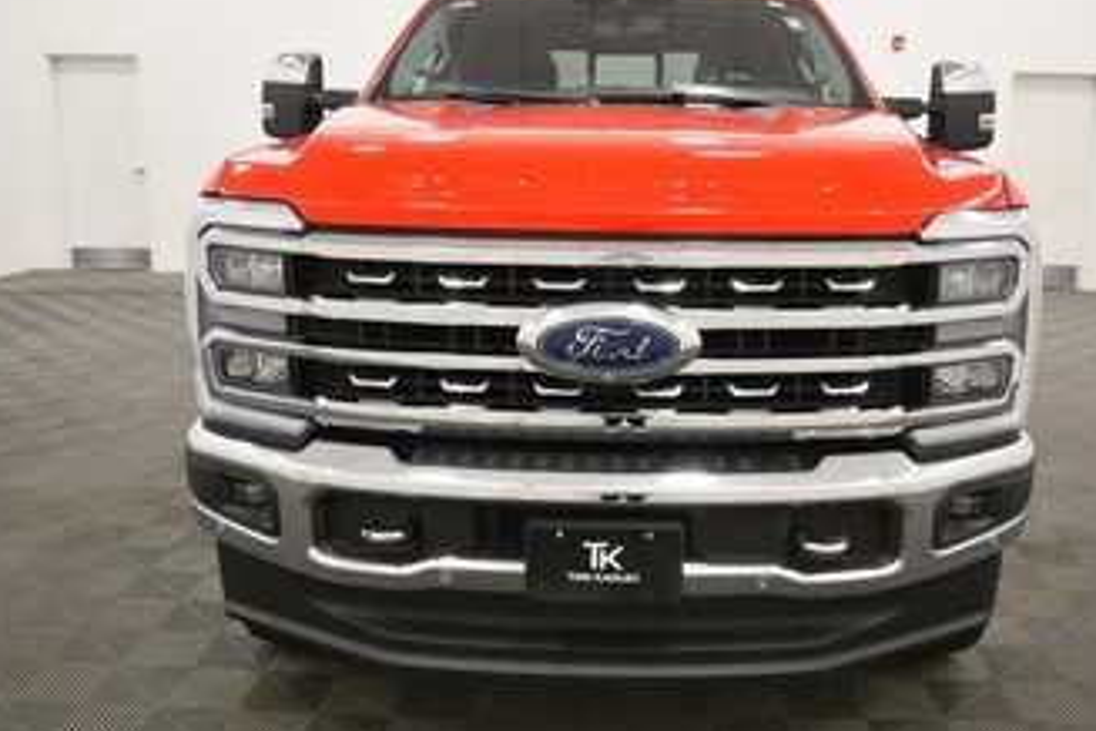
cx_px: 627
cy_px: 340
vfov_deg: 39.9
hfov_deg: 57.0
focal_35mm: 33
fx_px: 1005
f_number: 5.6
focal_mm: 18
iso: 800
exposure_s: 1/125
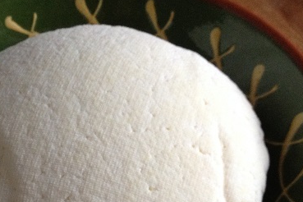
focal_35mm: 79
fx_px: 665
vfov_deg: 17.0
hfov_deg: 25.4
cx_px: 84
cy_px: 194
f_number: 2.4
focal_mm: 4.28
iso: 250
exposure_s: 1/20
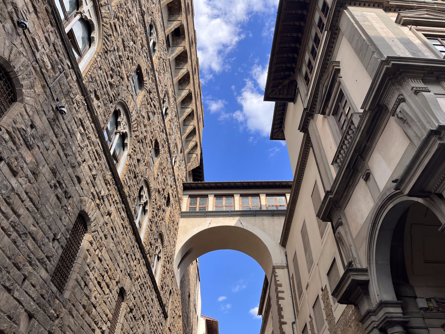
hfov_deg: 67.3
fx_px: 334
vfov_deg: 53.1
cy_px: 167
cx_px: 222
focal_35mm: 26
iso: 50
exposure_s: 1/992
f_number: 1.6
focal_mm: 5.1
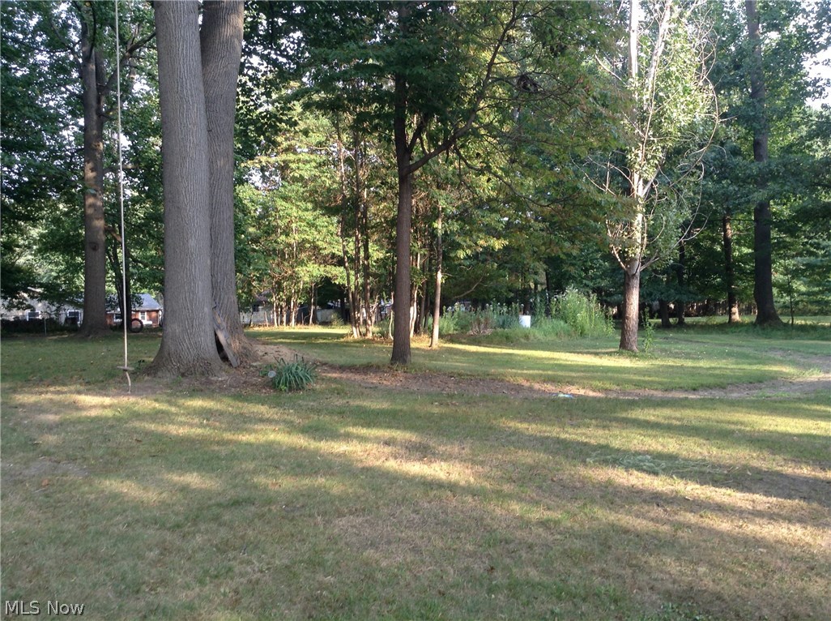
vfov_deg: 42.8
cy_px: 310
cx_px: 416
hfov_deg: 55.4
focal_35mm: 33
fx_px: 791
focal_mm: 3.3
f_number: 2.4
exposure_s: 1/120
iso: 40
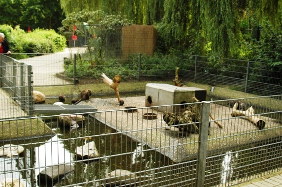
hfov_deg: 46.4
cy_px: 94
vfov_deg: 31.8
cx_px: 141
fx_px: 329
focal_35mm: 42
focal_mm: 28
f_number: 5
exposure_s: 1/1600
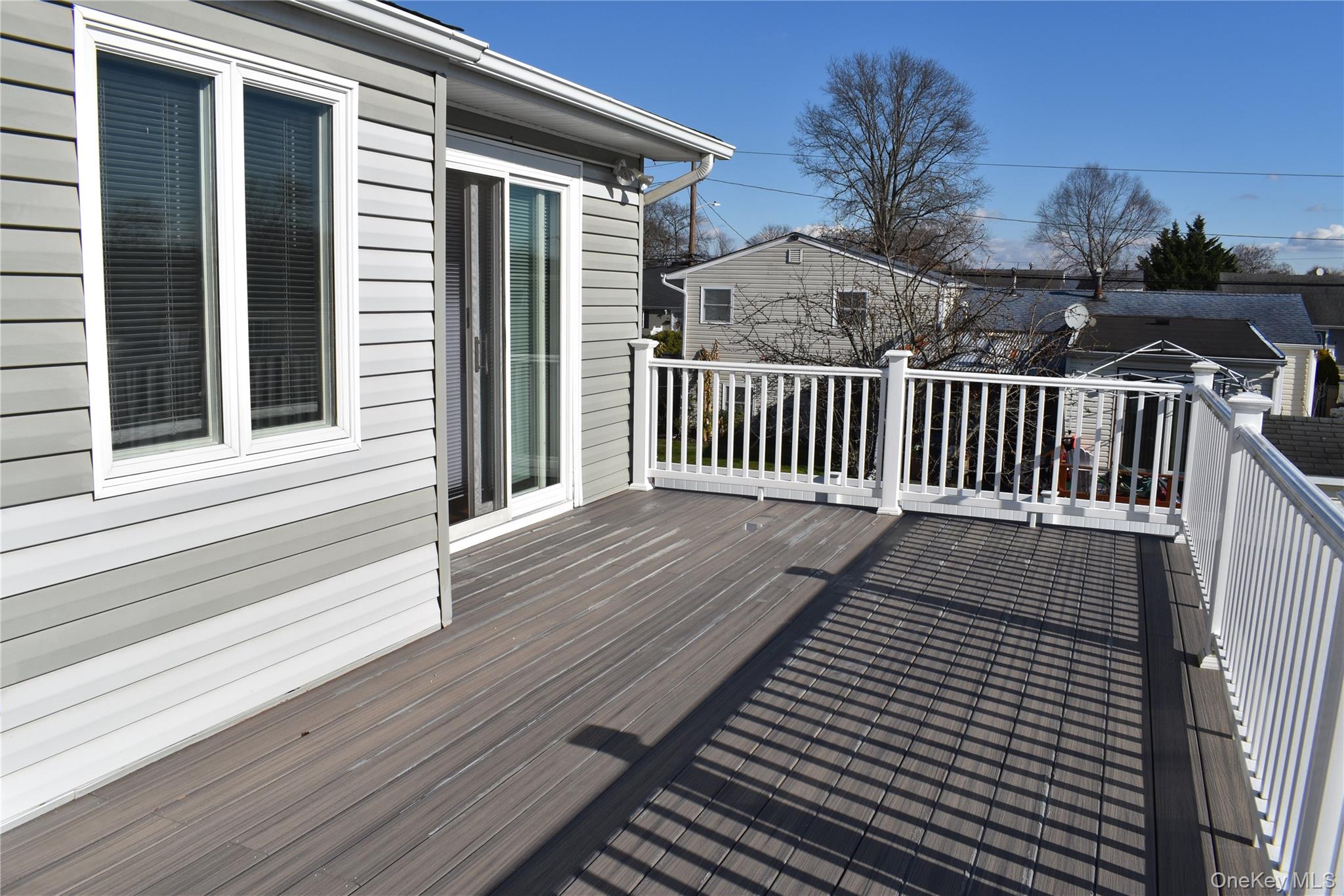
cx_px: 672
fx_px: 1008
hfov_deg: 67.4
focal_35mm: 27
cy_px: 448
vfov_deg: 47.9
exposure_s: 1/500
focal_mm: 18
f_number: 11
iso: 200
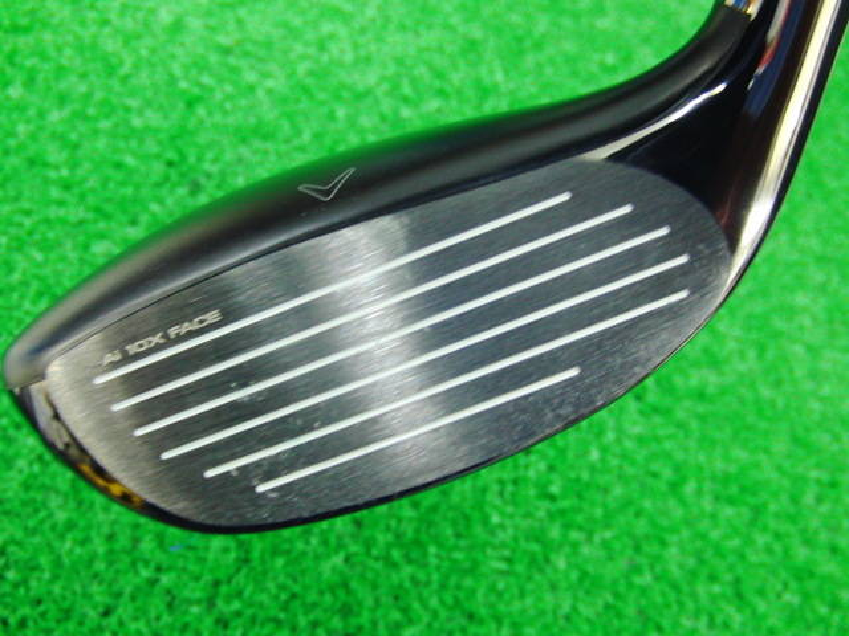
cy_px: 318
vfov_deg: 38.7
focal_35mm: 37
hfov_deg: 50.1
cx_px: 424
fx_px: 907
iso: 400
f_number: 3.6
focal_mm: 6.42
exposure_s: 1/13
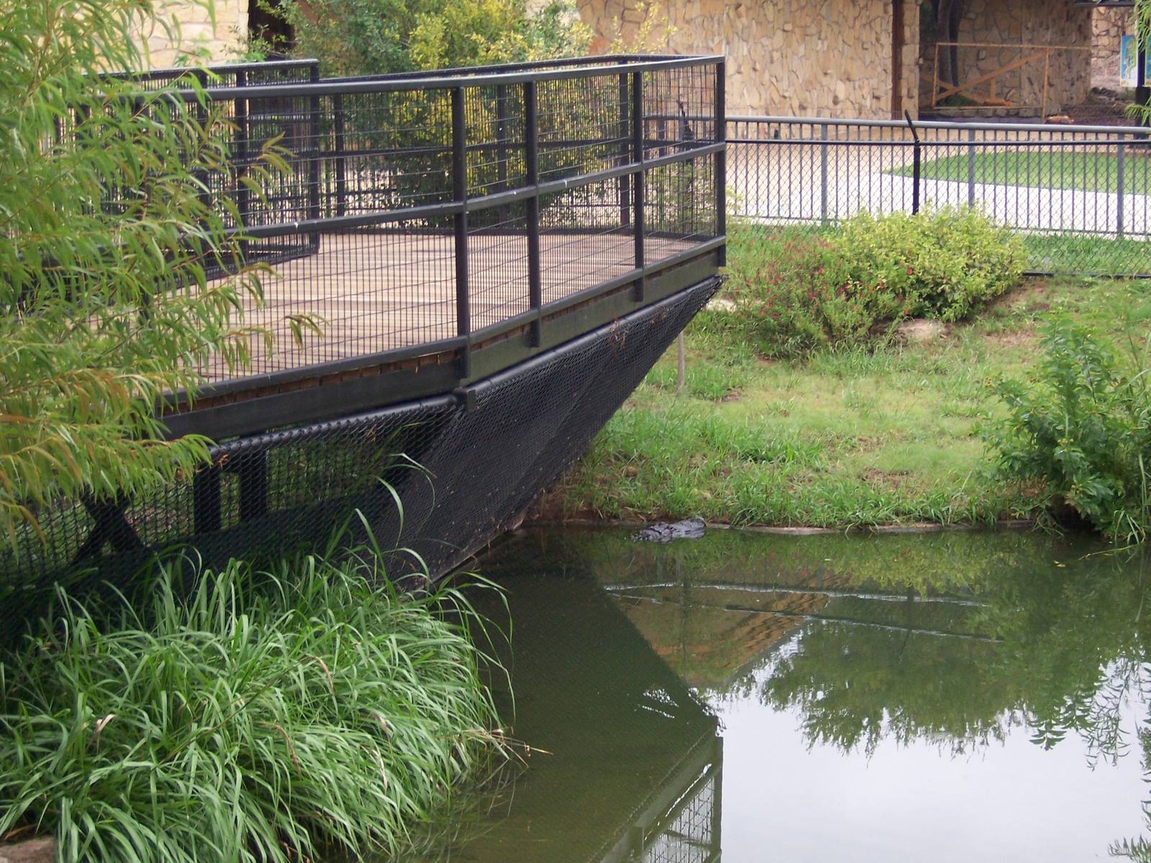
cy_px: 432
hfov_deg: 22.0
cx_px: 576
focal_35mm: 89
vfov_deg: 16.6
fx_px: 2959
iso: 140
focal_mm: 14.8
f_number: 4.8
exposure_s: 1/90
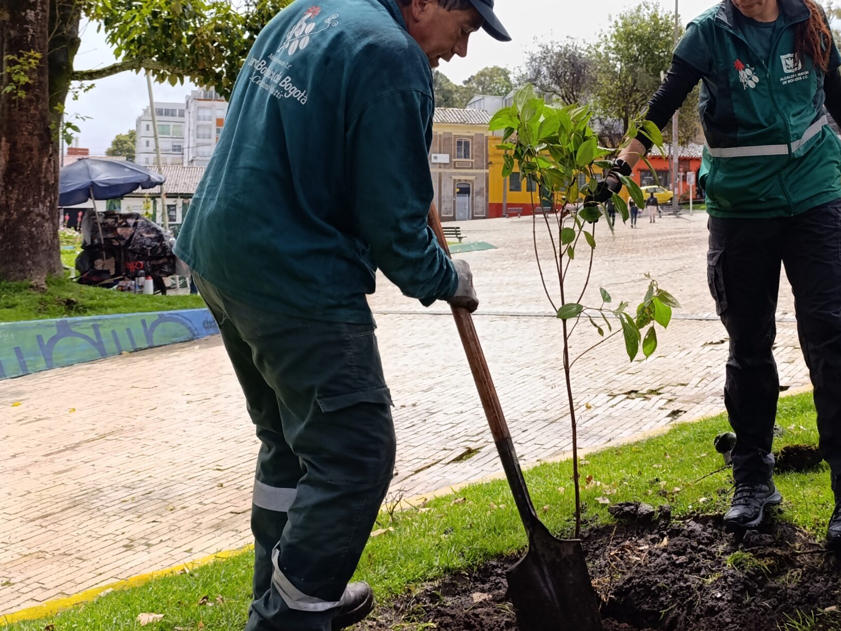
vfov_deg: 39.0
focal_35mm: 36
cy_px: 187
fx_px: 875
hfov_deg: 50.7
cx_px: 539
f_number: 1.6
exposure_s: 1/267
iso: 50
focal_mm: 6.14
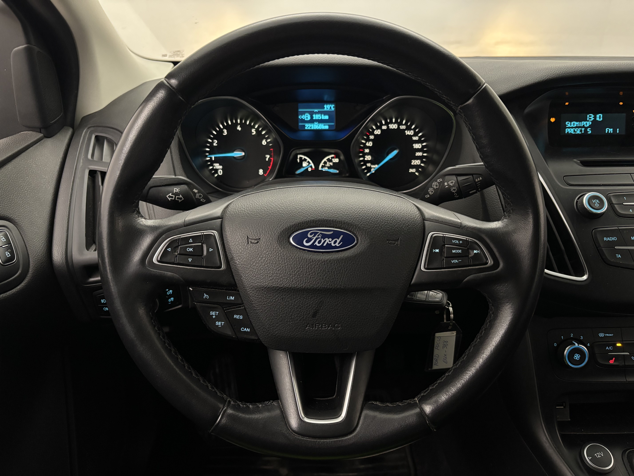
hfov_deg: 67.3
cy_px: 238
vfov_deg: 53.1
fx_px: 476
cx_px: 317
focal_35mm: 26
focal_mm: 5.96
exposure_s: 1/48
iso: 500
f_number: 1.6
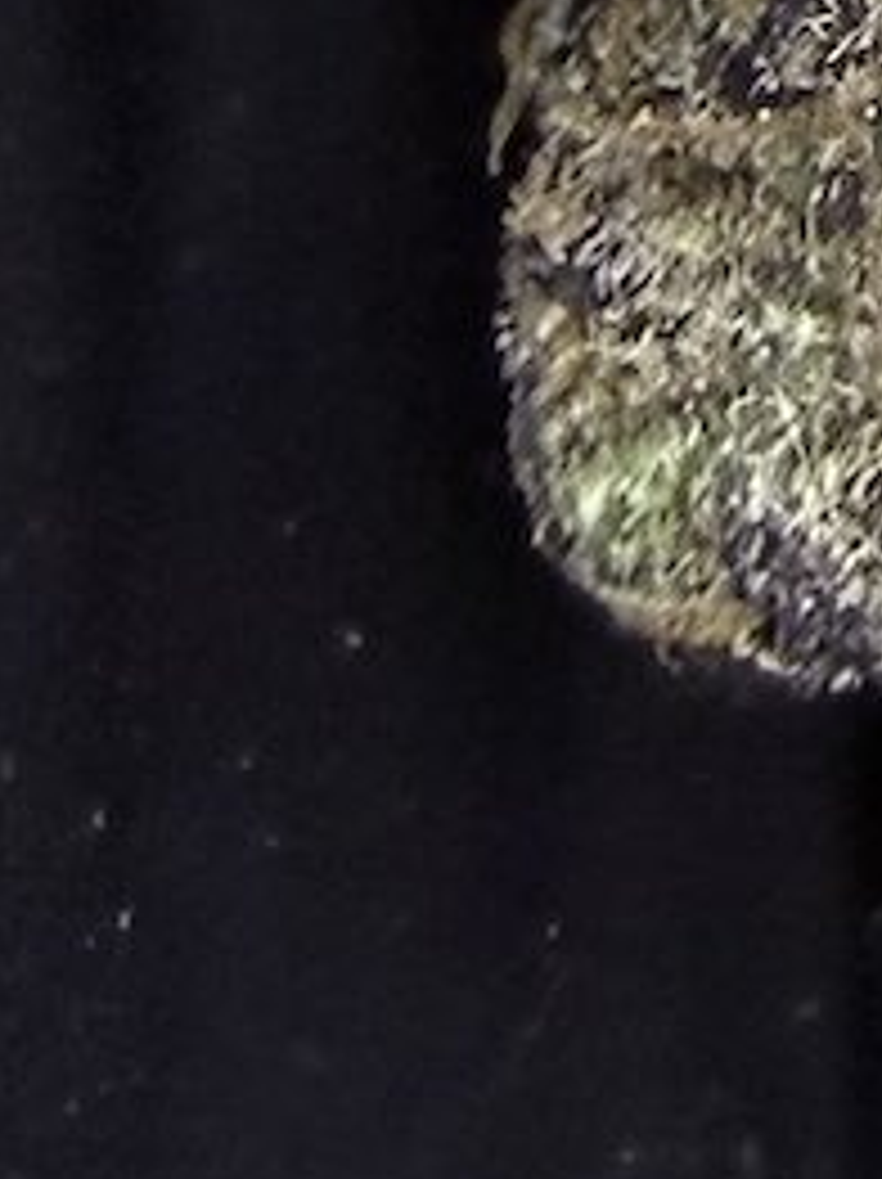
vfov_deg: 10.0
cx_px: 2475
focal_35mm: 176
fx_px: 5989
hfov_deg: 7.6
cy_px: -1494
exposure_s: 1/50
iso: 200
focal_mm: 2.22
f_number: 2.2
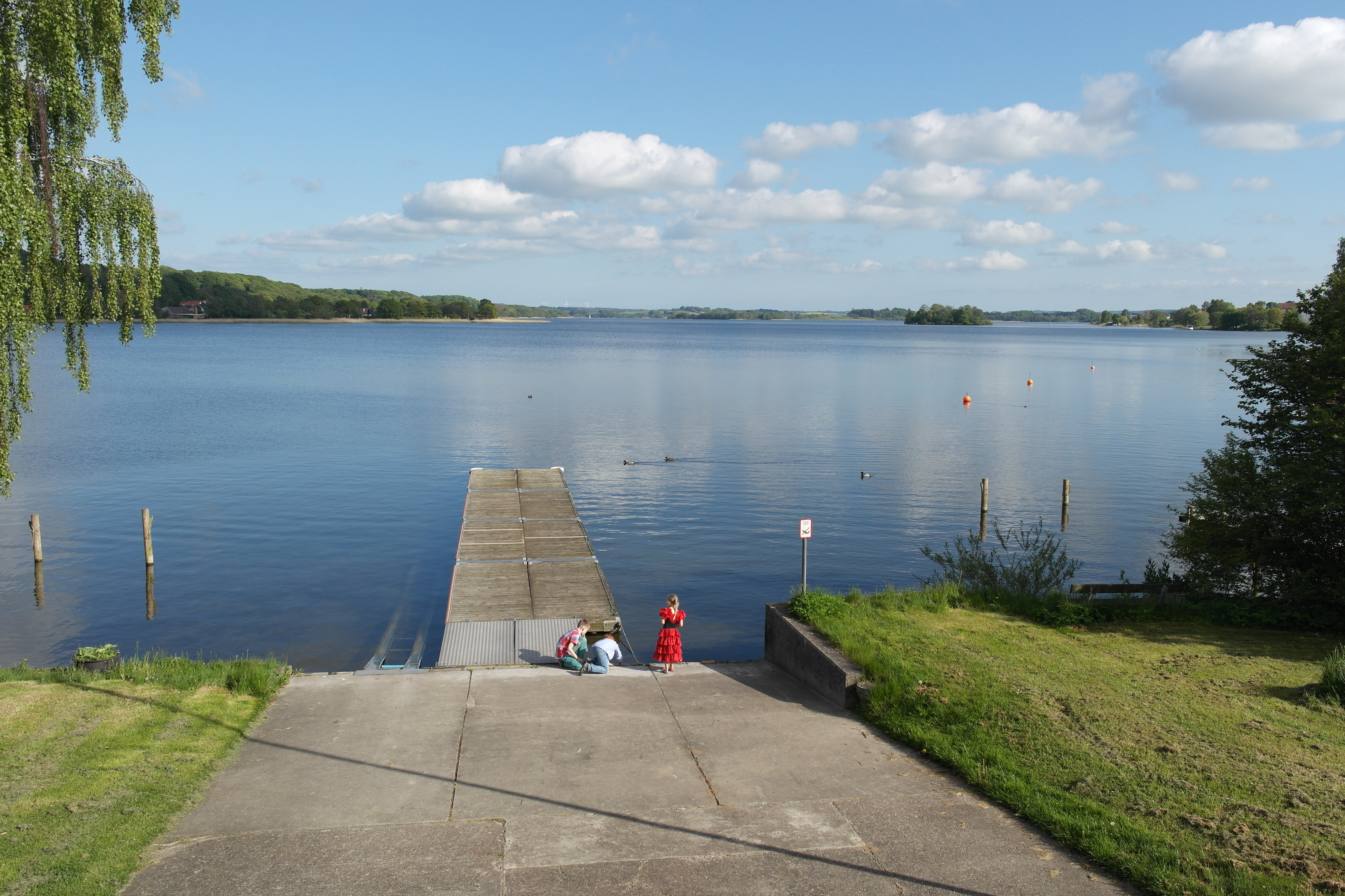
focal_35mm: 30
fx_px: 1121
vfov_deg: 43.6
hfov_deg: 61.9
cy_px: 448
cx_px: 672
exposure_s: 1/320
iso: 100
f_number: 6.3
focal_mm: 20
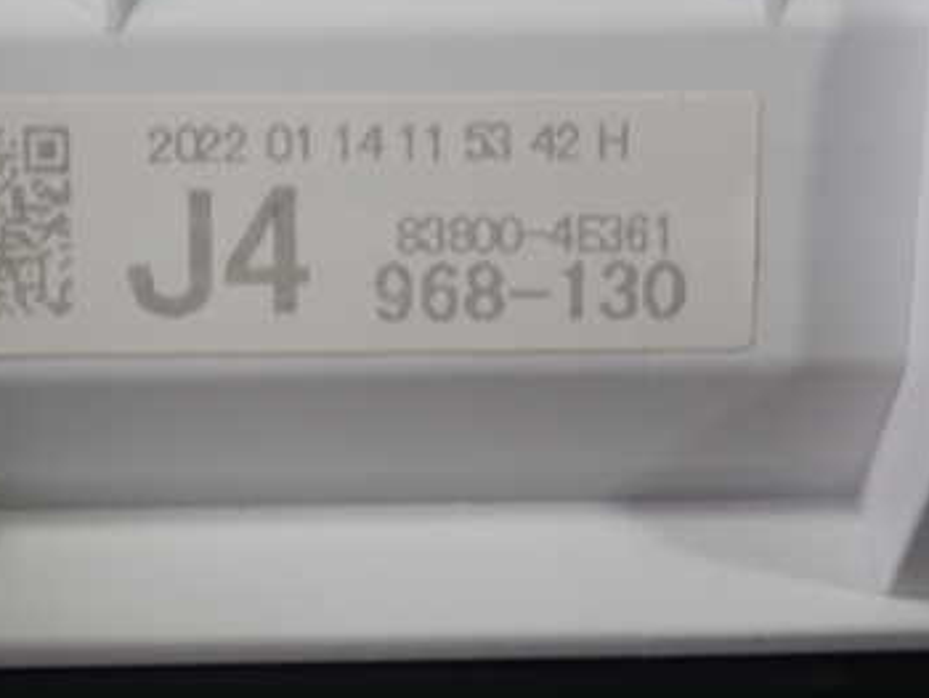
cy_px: 305
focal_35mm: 84
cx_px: 250
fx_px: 2256
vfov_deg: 17.6
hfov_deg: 23.1
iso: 200
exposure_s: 1/80
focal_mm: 8.99
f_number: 3.2
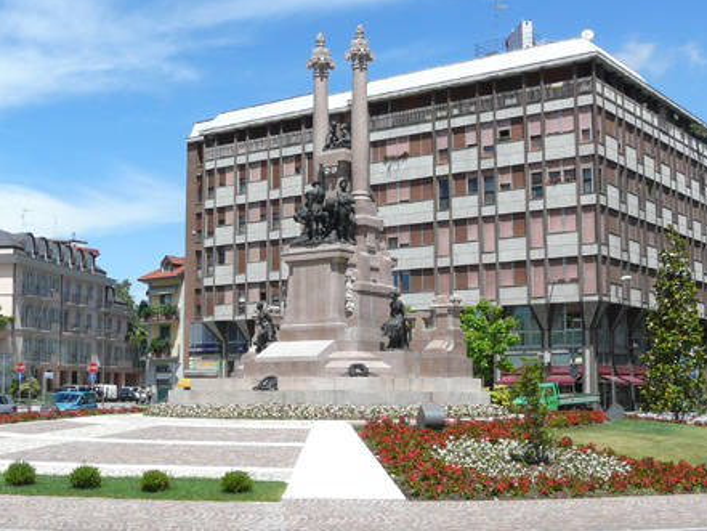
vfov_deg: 28.6
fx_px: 1042
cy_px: 269
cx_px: 322
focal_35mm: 51
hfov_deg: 37.5
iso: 100
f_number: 4
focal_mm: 4.6
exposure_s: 1/640
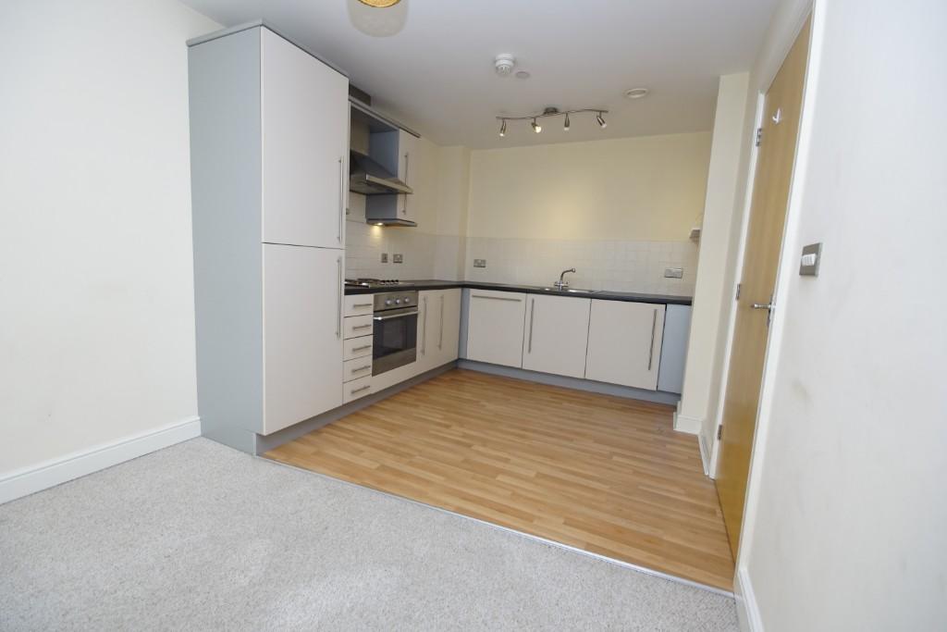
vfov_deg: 77.3
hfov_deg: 100.4
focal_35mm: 15
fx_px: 395
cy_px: 316
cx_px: 474
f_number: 9
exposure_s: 1/50
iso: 800
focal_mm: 10
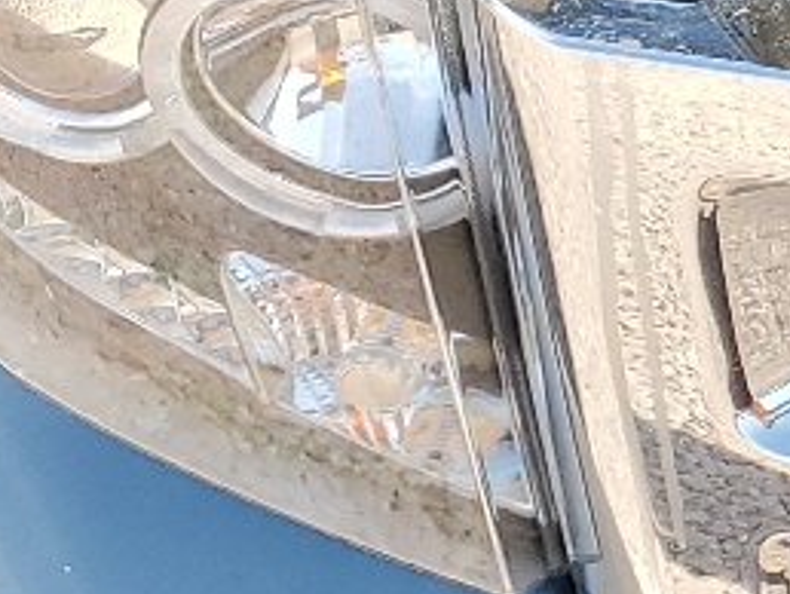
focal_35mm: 161
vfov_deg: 9.1
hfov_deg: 10.1
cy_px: -86
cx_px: 2128
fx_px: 3678
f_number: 1.5
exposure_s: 1/909
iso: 50
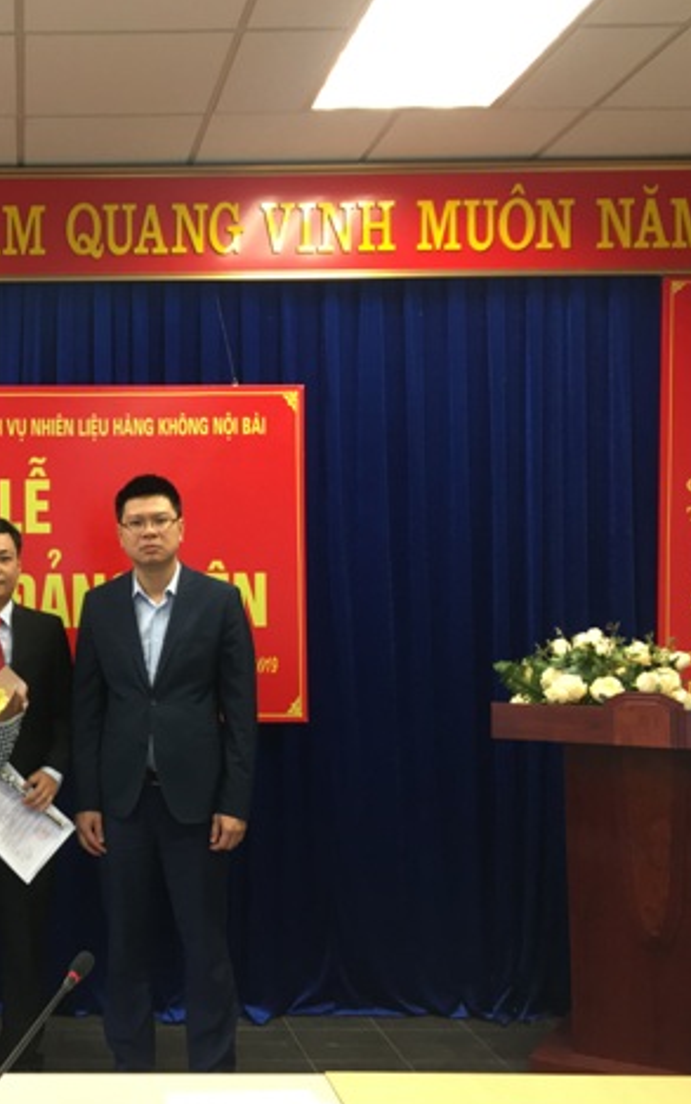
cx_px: 19
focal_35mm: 42
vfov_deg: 47.2
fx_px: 1264
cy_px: 543
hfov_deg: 28.9
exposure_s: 1/33
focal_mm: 4.15
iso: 125
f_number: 2.2
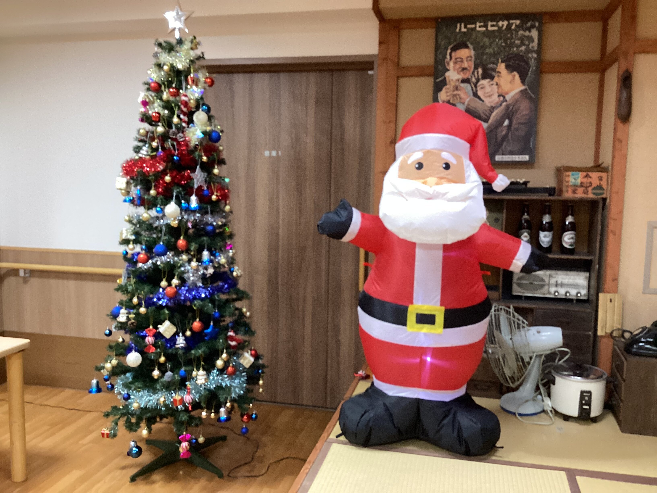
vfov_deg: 45.4
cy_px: 246
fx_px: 588
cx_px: 328
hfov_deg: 58.4
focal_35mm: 31
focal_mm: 3.3
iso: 250
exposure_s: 1/50
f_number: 2.4
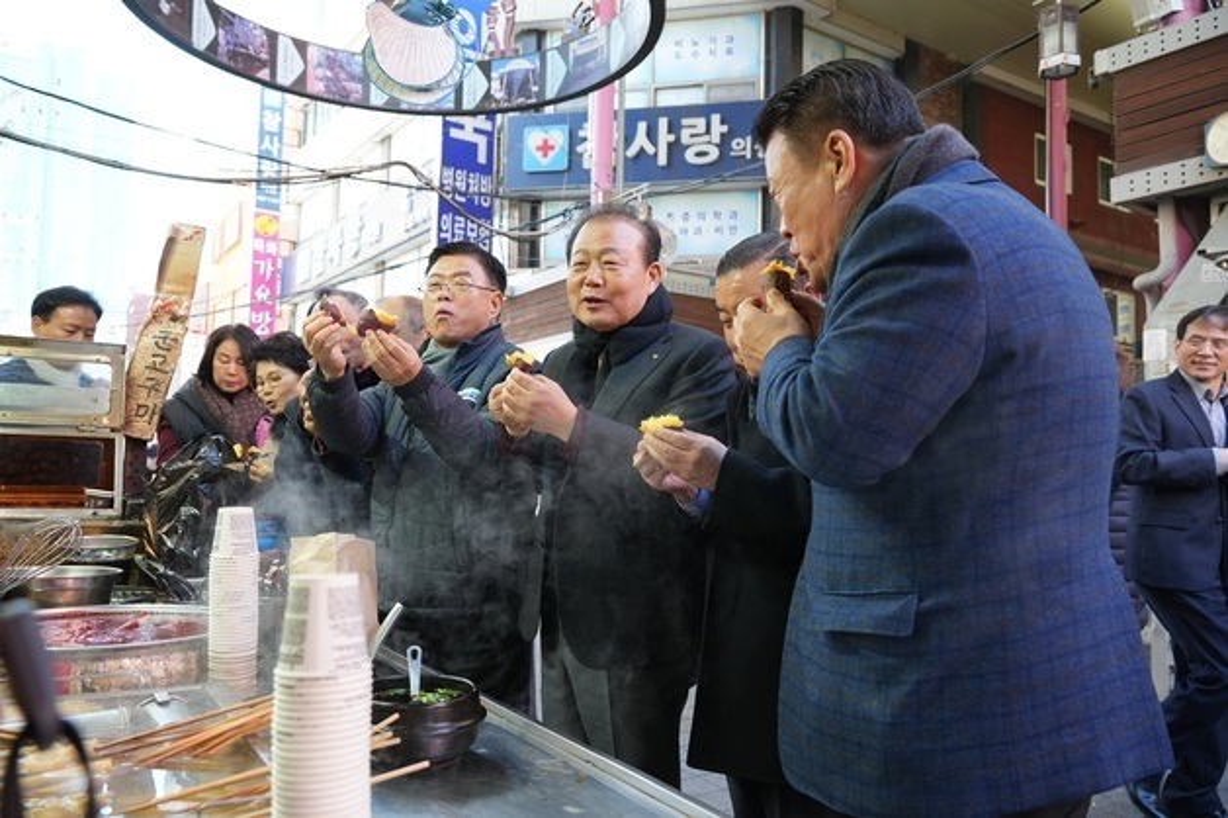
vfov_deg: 46.4
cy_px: 409
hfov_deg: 65.5
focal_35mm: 28
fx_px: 955
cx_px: 614
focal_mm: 28
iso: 1600
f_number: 5
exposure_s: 1/320
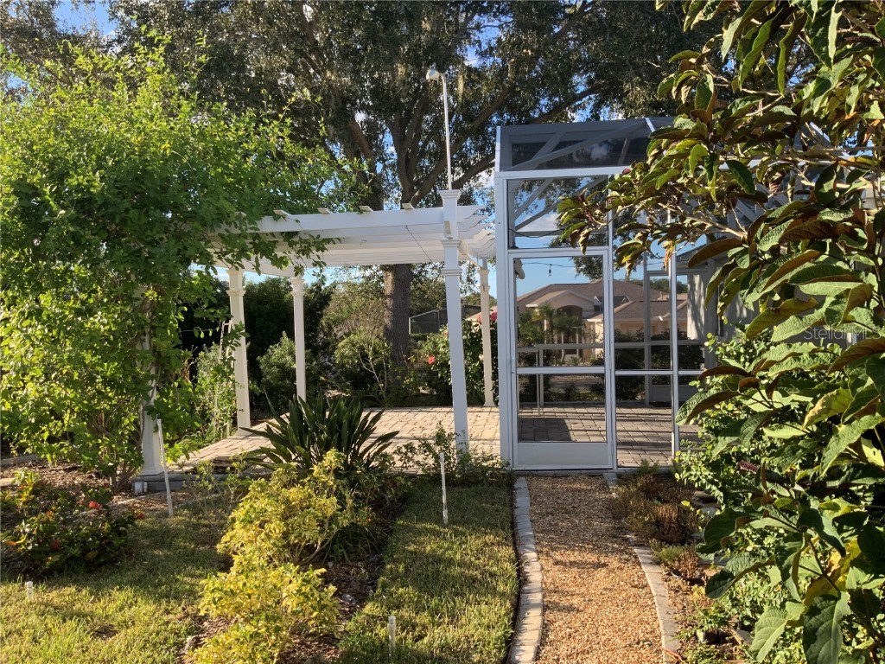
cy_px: 332
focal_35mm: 29
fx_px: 741
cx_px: 442
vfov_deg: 48.2
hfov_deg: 61.7
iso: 16
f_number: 1.8
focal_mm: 3
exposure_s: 1/491
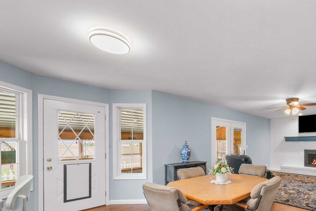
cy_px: 148
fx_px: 167
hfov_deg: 83.0
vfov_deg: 62.3
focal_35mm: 19
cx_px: 219
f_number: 11
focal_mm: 12
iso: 250
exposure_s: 1
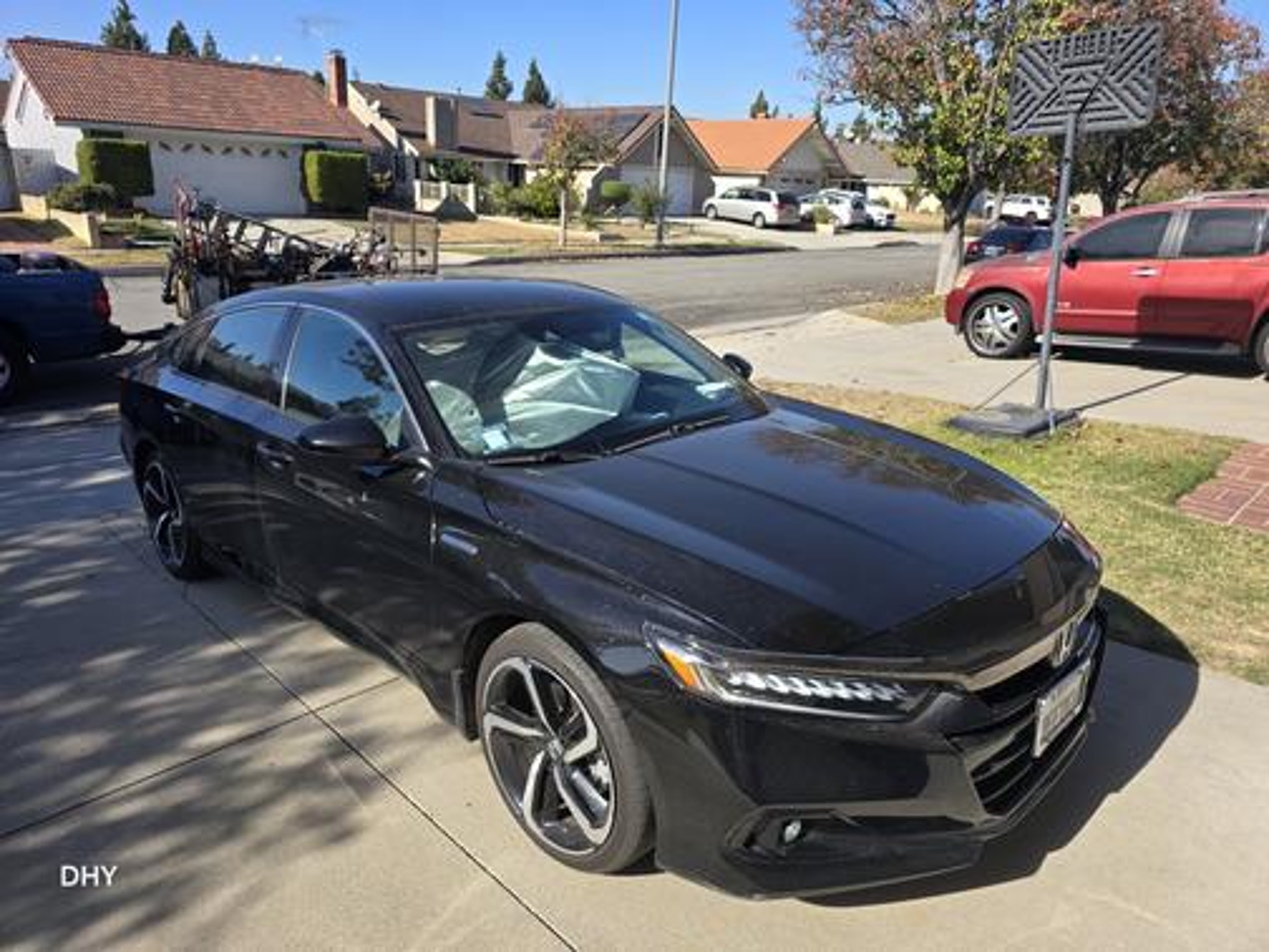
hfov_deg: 73.9
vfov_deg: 58.9
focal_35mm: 23
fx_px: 843
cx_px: 634
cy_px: 476
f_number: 1.7
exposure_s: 1/541
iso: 12
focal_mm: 6.3
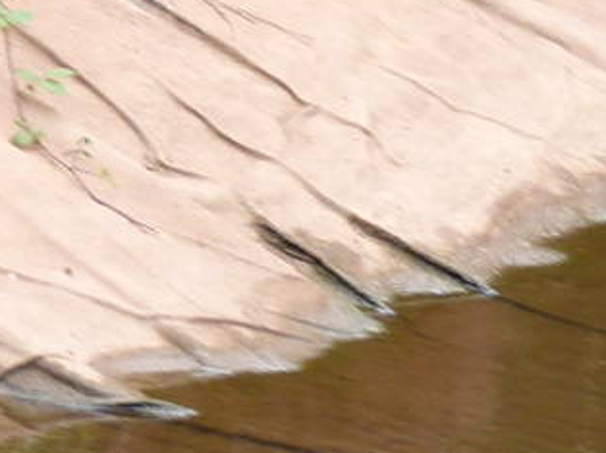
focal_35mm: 500
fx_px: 8746
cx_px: 85
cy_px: -459
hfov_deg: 4.0
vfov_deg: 3.0
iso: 80
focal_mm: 17.4
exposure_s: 1/80
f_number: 3.4
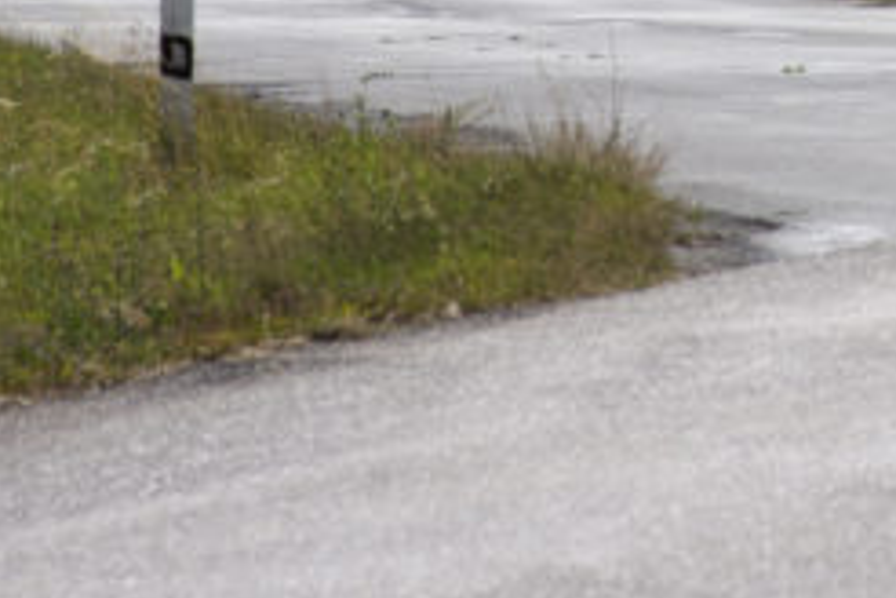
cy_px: -680
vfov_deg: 3.4
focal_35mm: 396
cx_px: 1555
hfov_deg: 5.1
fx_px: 9855
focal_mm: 85
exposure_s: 1/800
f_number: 7.1
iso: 100
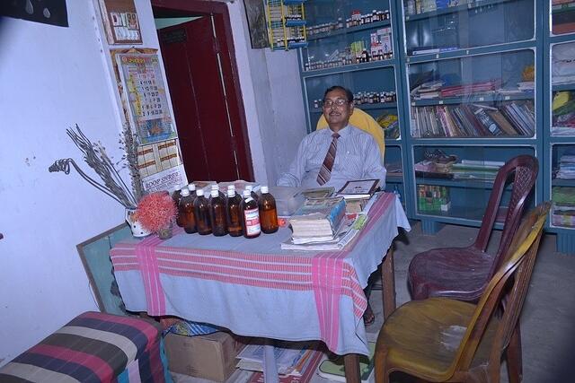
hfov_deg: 67.4
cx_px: 288
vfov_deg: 48.0
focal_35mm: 27
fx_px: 431
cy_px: 192
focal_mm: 18
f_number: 6.3
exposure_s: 1/200
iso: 400
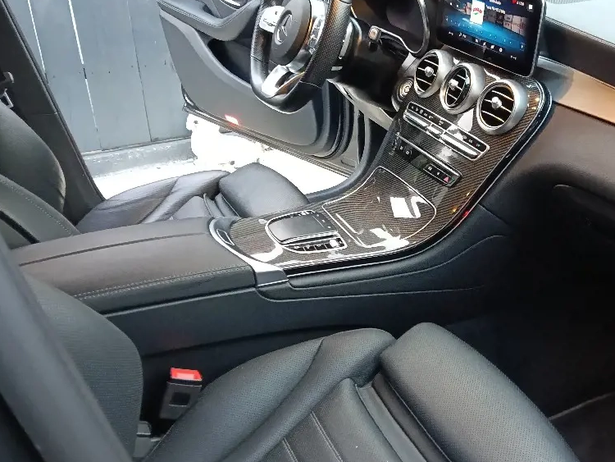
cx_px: 392
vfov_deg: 39.7
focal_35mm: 36
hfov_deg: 50.7
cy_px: 237
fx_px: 640
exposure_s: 1/33.3
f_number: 1.8
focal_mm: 3.98
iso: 1000
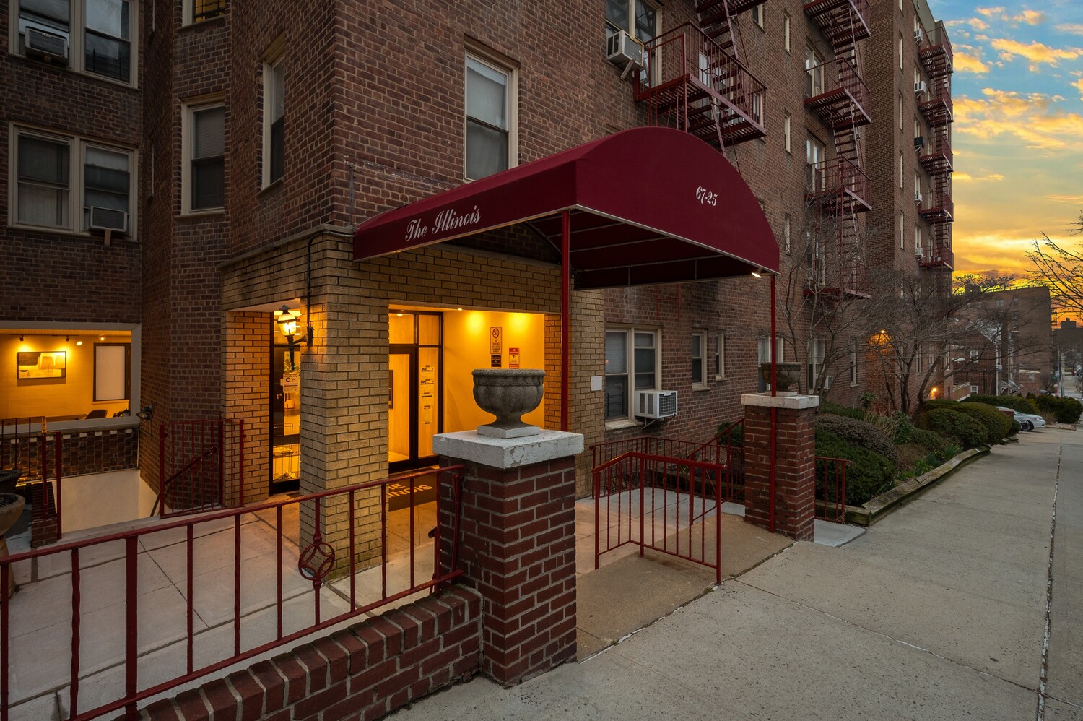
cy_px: 360
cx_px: 542
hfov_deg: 93.3
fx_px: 511
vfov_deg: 70.4
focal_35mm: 17
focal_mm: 17
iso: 1800
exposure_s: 1/20
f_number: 9
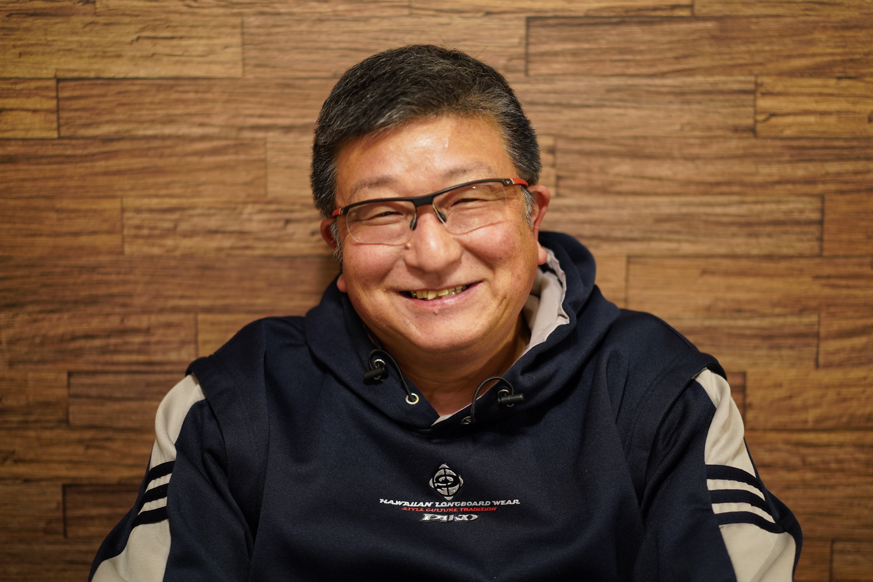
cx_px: 436
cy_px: 291
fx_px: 1334
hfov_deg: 36.2
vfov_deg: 24.6
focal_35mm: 55
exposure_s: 1/50
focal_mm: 55
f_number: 1.8
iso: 400
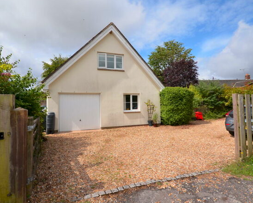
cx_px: 117
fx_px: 135
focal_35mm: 18
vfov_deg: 73.8
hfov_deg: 86.2
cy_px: 97
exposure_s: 1/250
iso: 100
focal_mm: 10
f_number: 7.1
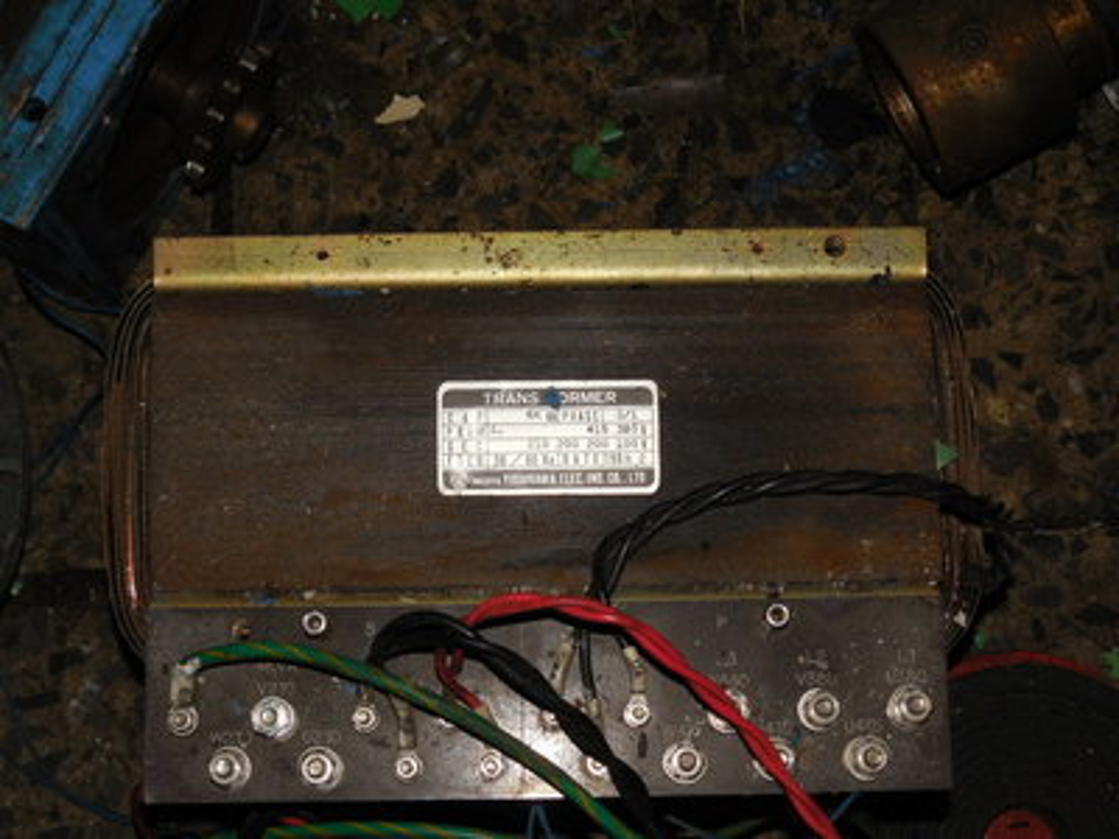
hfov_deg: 28.2
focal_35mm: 69
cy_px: 420
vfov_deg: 21.3
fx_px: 2231
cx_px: 560
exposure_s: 1/60
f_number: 4.4
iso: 125
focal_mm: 12.5
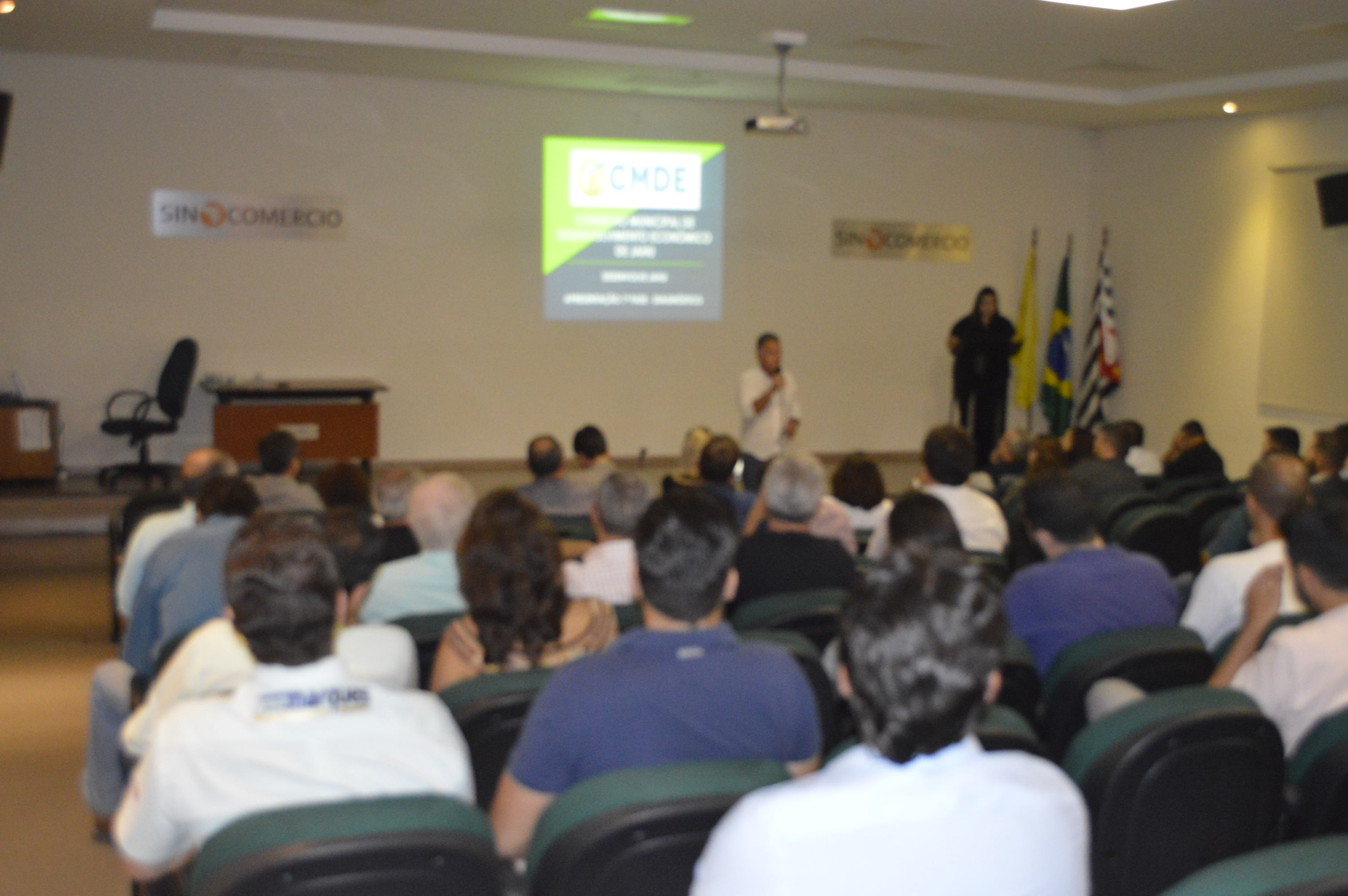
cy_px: 448
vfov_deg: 34.1
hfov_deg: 49.6
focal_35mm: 39
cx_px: 674
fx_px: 1459
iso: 3200
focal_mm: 26
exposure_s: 1/60
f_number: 4.2
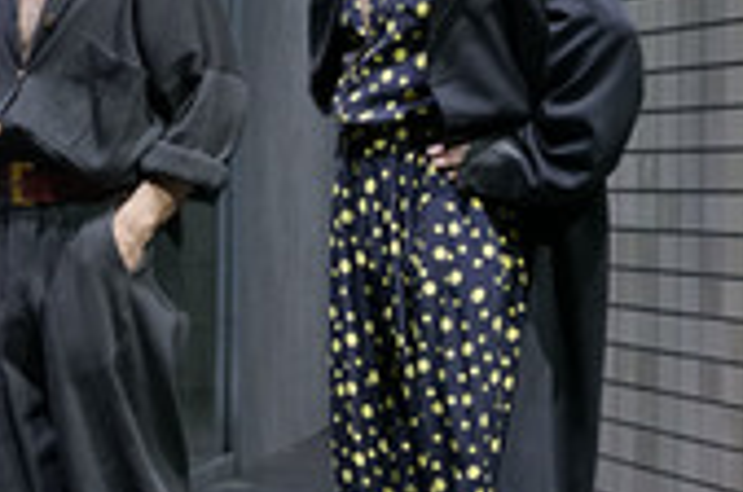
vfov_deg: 6.0
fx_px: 4676
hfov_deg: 9.0
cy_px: 233
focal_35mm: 227
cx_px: -138
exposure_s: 1/125
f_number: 5
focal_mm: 85
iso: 1600
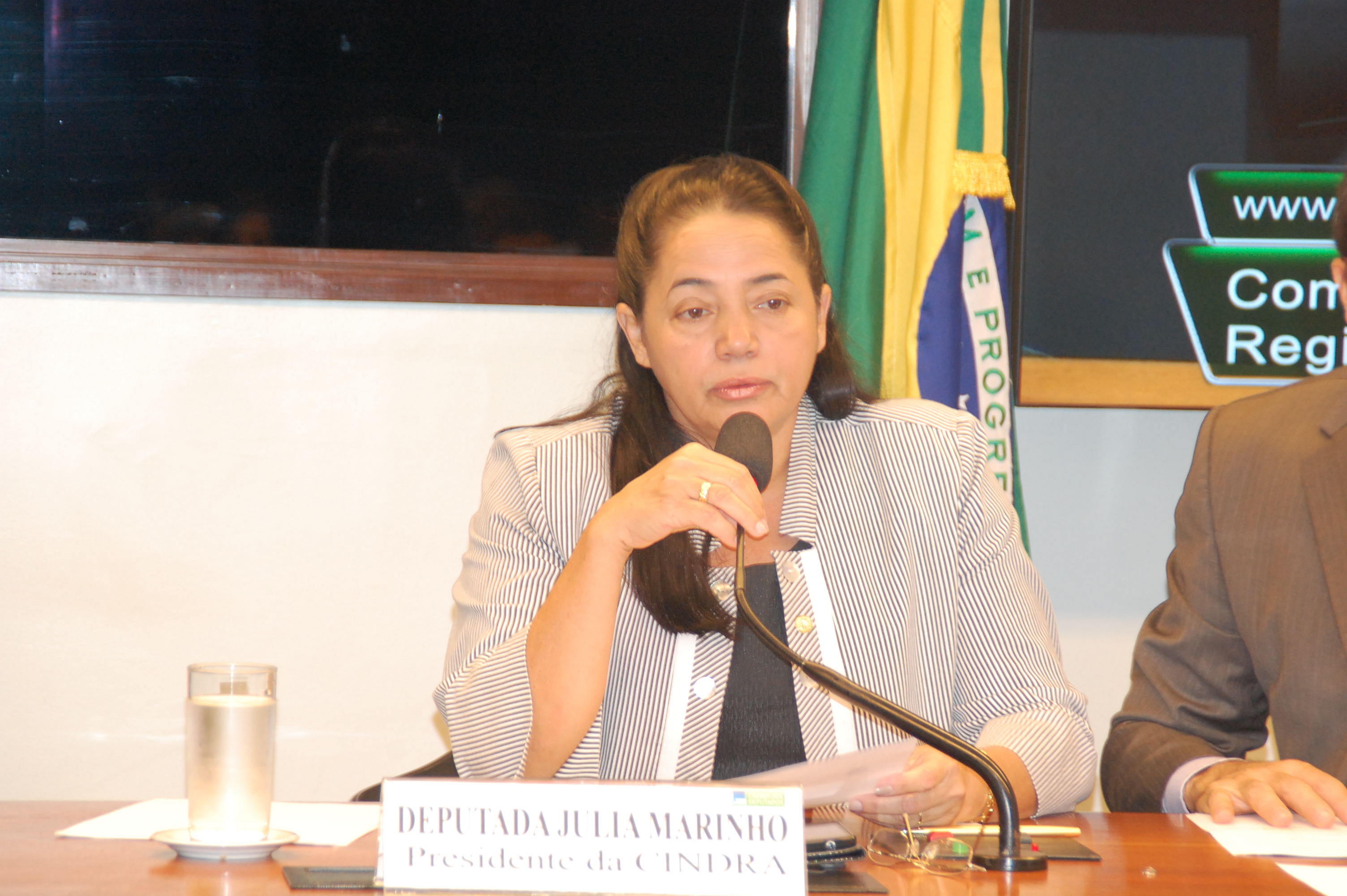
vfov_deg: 7.3
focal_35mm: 188
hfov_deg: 11.0
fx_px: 7009
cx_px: 674
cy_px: 448
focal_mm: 125
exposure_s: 1/60
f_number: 6
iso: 1000
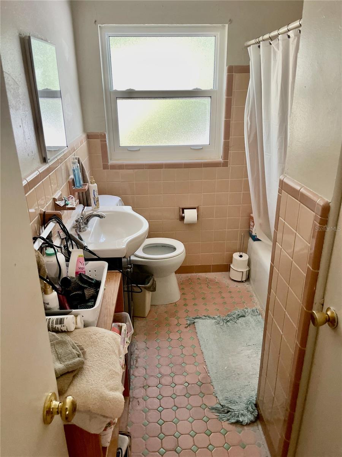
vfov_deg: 67.3
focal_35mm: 26
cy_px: 228
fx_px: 343
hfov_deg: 53.1
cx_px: 171
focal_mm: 4.2
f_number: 1.6
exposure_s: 1/60
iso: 200
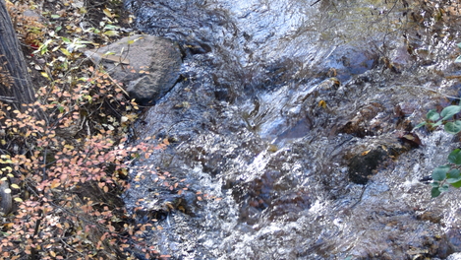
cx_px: 194
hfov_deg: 13.0
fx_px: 2030
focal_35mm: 166
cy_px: 52
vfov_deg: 7.3
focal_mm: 58
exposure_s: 1/125
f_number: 4.5
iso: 640
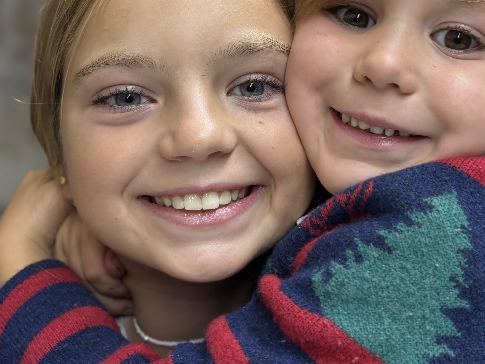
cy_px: 152
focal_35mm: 60
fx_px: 841
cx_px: 304
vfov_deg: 24.4
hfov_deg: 32.0
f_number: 1.6
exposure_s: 1/60
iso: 80
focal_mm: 5.96
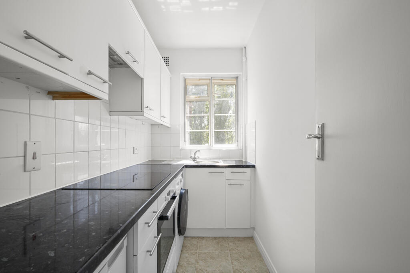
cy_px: 136
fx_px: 182
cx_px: 205
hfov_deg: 96.8
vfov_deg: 73.7
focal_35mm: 16
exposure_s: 1/20
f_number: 16
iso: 200
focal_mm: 16
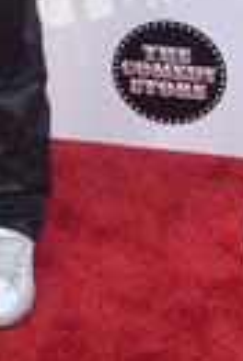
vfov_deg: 15.5
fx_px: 1229
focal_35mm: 122
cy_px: -176
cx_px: -81
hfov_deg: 11.0
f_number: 6.3
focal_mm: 40
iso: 400
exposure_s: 1/250
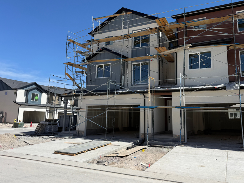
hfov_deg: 63.1
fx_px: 197
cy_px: 86
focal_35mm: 28
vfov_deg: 49.7
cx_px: 141
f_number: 1.78
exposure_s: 1/4975
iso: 80
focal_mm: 6.76
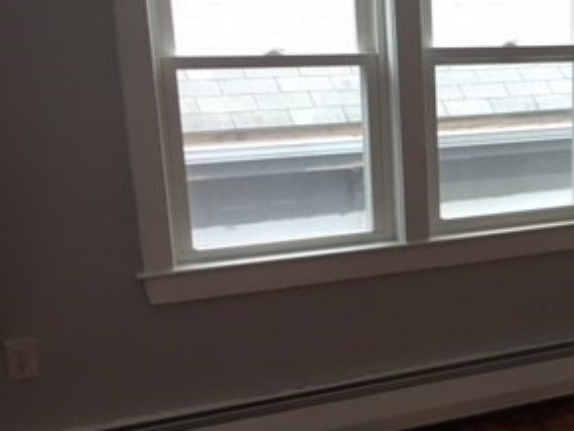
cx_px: 598
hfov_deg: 28.1
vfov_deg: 22.9
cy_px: 285
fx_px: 1062
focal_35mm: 64
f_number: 2.2
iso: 25
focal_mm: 4.15
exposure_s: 1/30
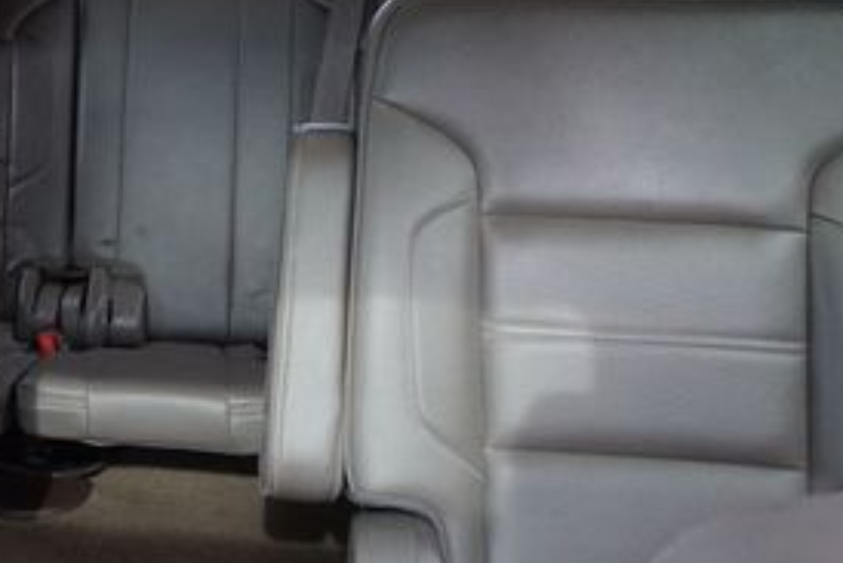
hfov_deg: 33.1
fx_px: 1312
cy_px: 105
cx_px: 28
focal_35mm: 56
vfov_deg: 23.8
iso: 1250
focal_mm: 16
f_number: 4
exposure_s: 1/160
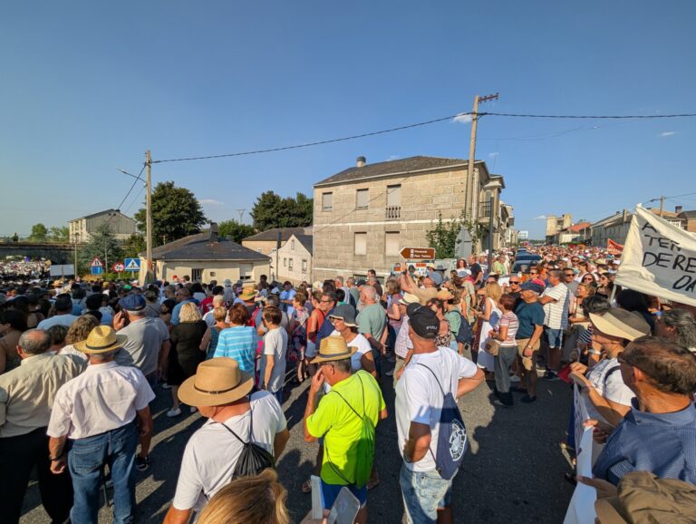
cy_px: 262
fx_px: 242
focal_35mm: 12
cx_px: 348
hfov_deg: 110.5
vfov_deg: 94.6
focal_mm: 2.02
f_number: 1.7
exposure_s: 1/3906
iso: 49
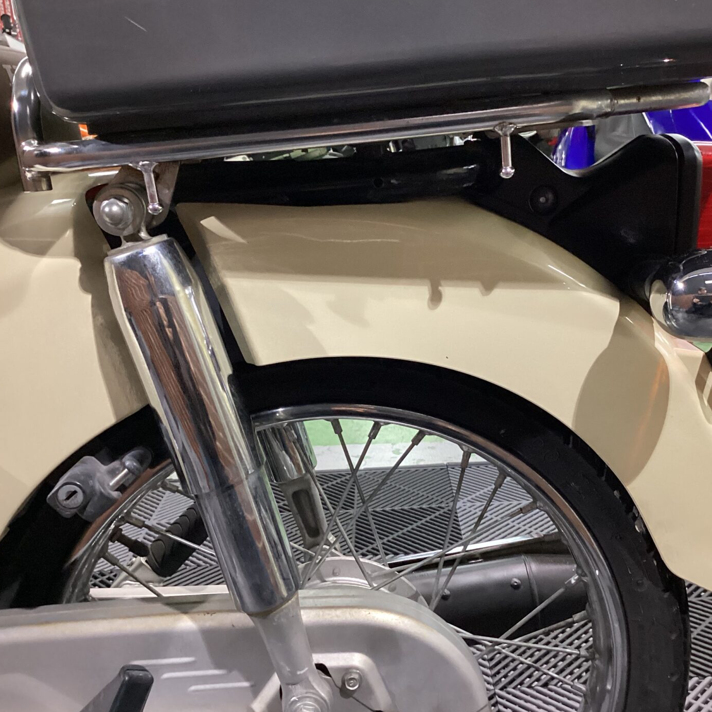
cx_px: 407
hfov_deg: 43.7
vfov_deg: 43.9
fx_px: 884
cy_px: 346
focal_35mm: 38
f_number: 2.4
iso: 320
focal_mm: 3.3
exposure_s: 1/60
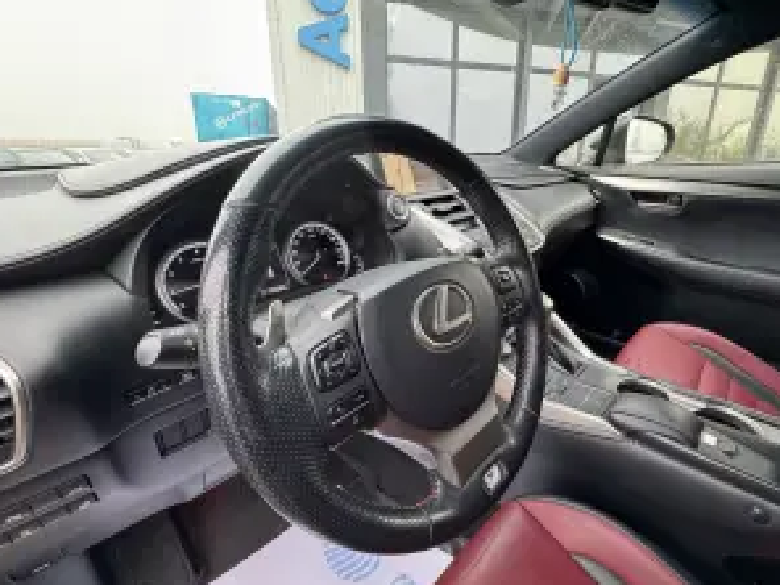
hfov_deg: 90.8
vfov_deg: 74.7
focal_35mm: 17
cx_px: 427
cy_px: 292
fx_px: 383
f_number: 2.2
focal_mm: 2.22
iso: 320
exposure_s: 1/60
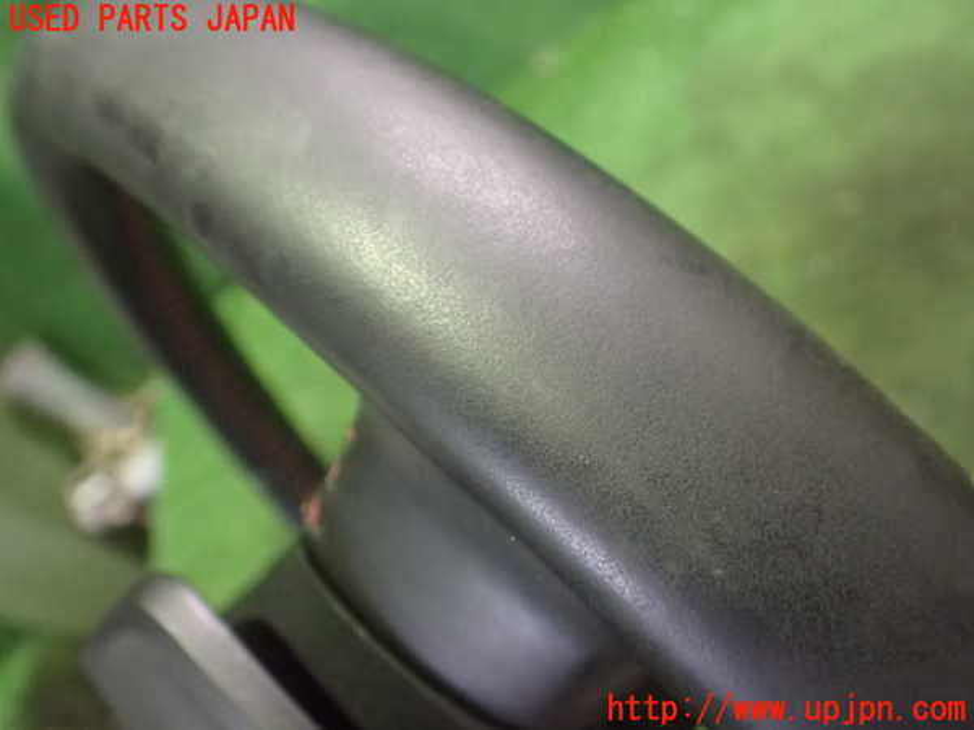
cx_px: 487
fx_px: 844
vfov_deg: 46.8
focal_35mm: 30
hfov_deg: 60.0
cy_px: 365
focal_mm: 5.4
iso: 1600
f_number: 2.3
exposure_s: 1/30
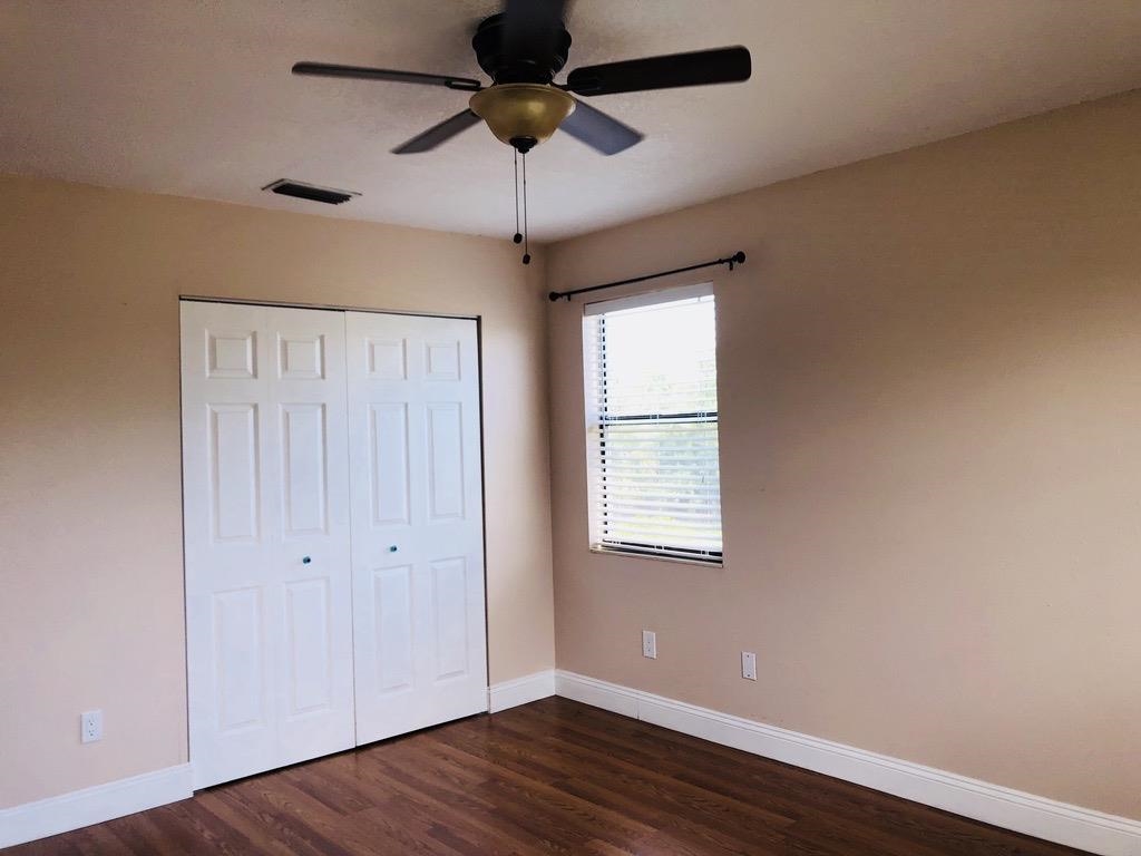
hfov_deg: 63.4
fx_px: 923
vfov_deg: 49.7
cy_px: 428
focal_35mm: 28
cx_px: 570
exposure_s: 1/120
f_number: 1.8
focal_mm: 3.99
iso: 20
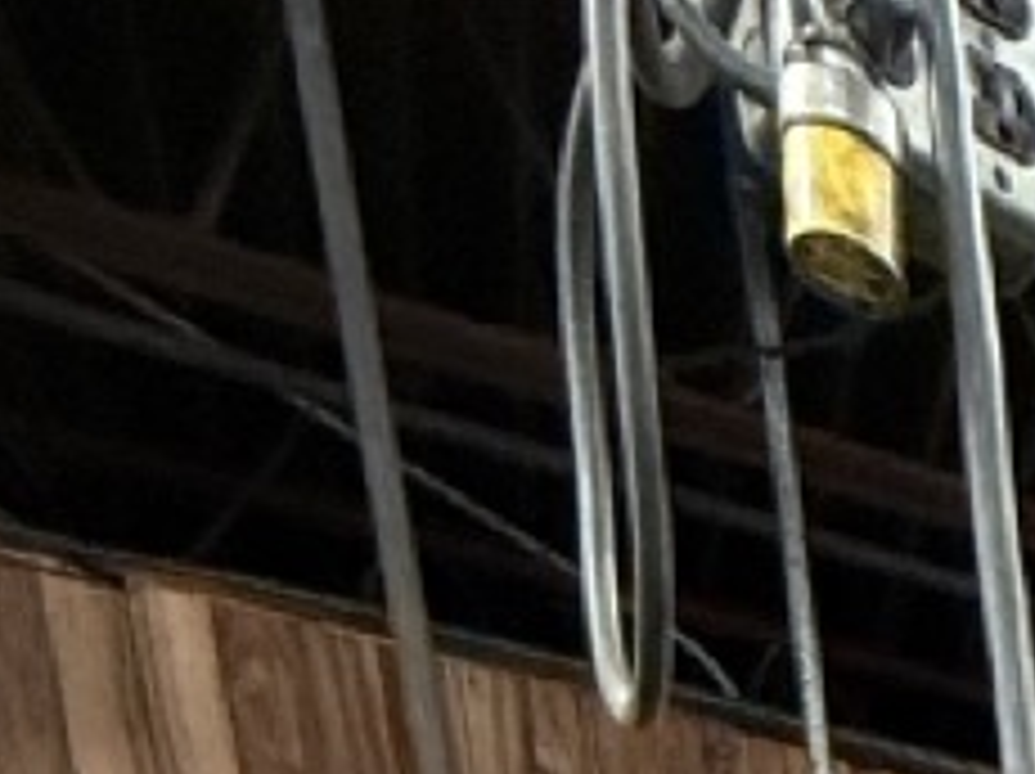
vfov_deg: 9.9
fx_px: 2330
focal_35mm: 78
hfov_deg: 17.3
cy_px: 2628
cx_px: 2120
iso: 250
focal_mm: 2.22
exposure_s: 1/60
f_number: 2.2
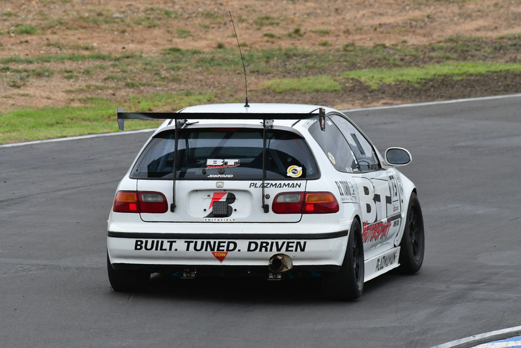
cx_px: 260
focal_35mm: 750
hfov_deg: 2.7
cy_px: 174
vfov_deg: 1.8
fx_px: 10857
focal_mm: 500
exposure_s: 1/640
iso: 1600
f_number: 10
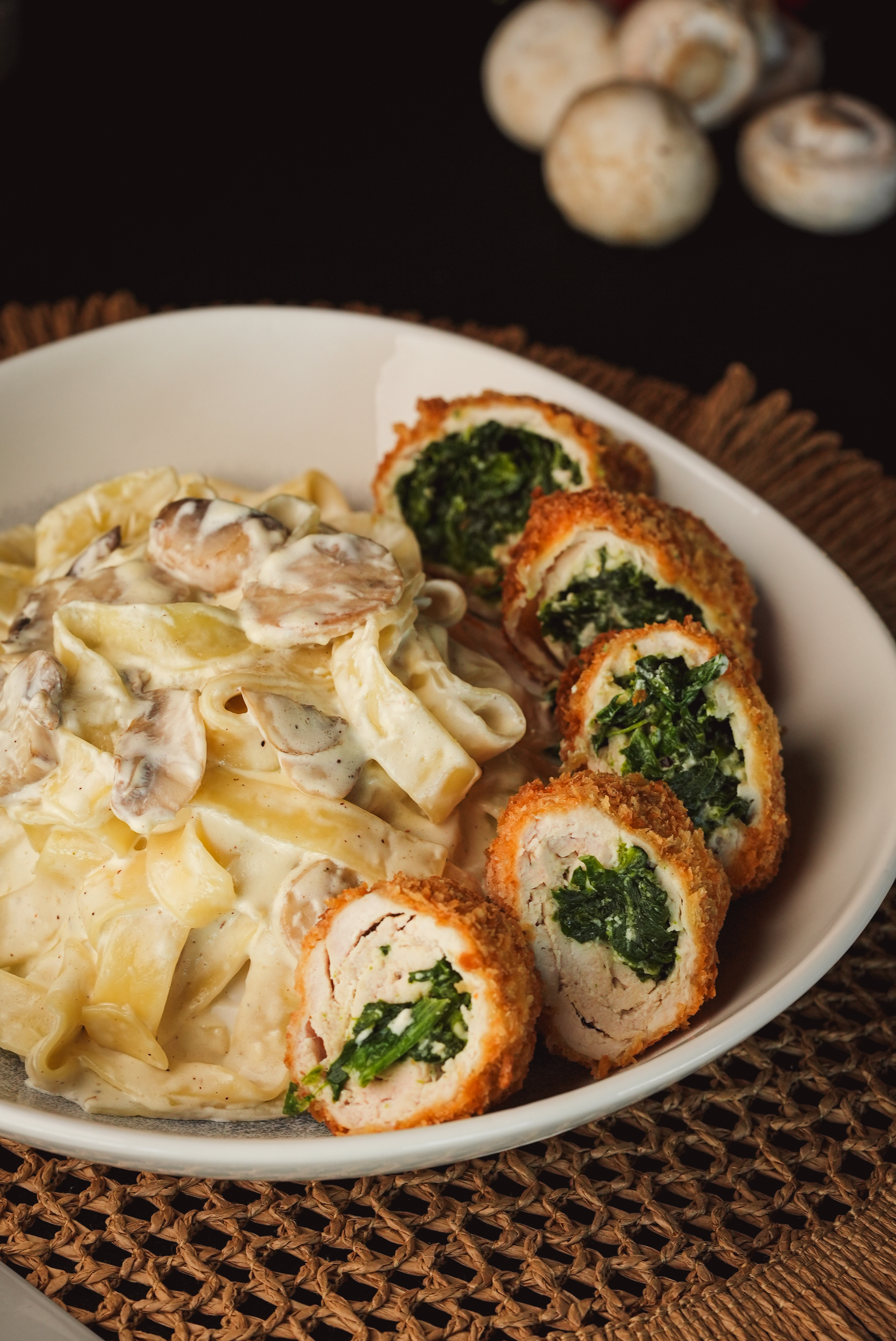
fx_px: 3355
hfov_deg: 15.2
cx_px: 448
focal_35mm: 90
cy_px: 670
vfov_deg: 22.6
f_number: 8
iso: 800
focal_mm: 90
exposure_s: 1/100
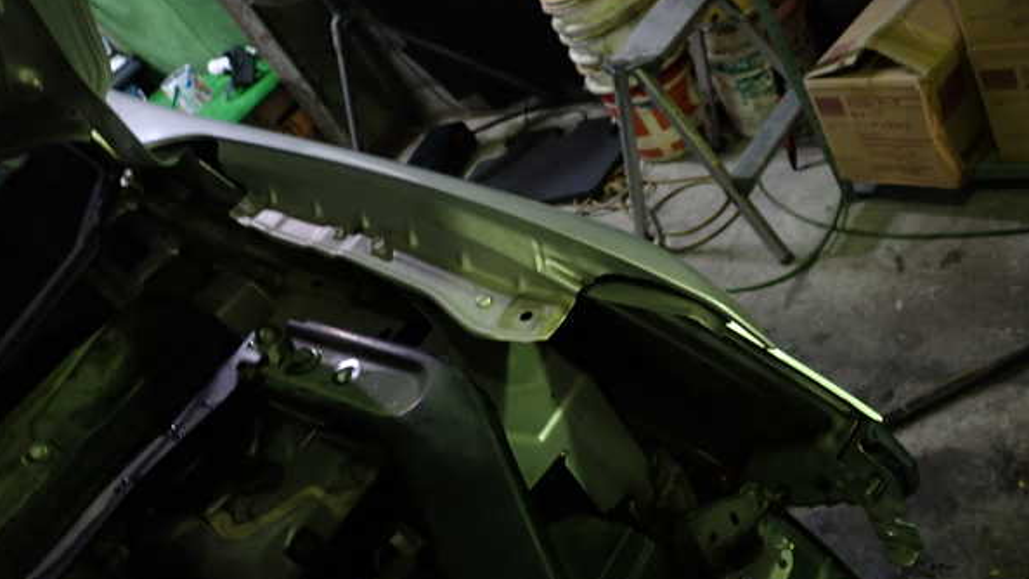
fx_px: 900
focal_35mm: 33
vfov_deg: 35.6
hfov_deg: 59.5
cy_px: 274
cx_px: 511
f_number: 2.3
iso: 250
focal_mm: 5.4
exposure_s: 1/30
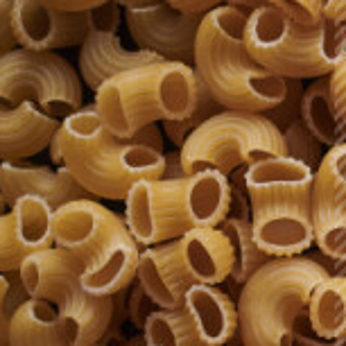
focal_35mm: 222
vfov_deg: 7.9
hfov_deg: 7.3
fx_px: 2510
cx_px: 898
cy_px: 215
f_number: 8
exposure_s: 1/100
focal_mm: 50
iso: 160
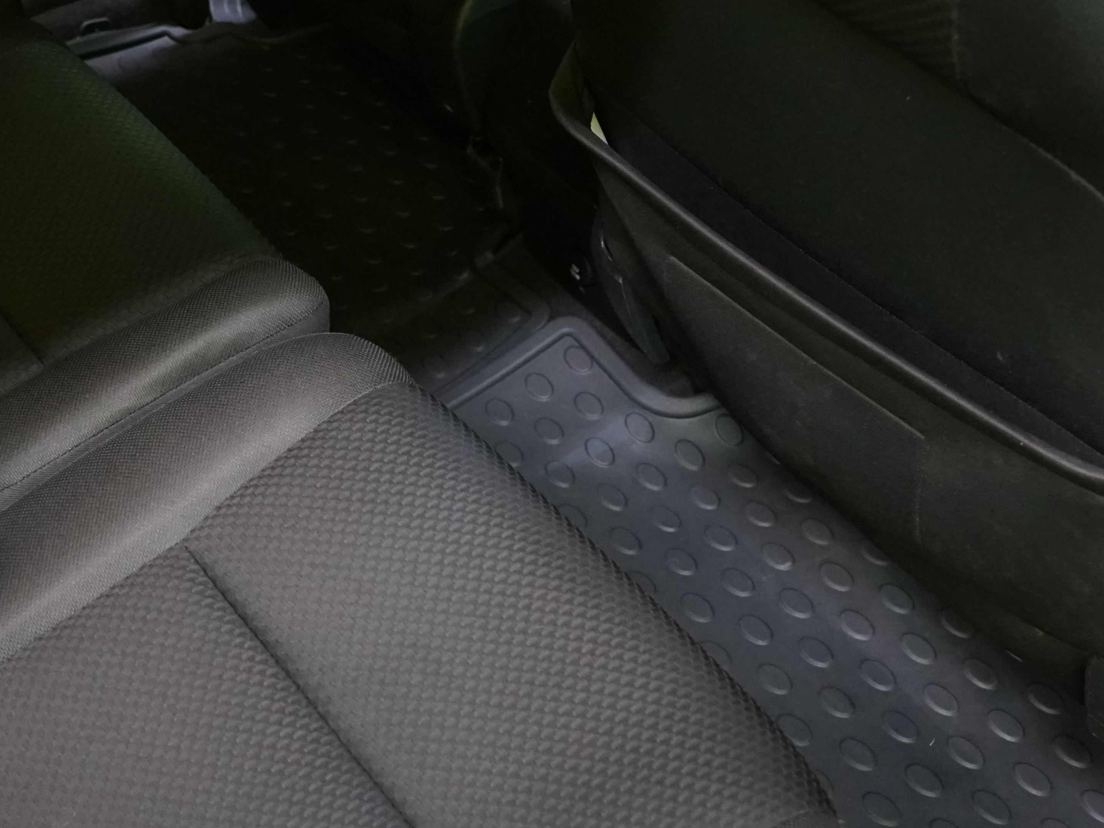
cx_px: 283
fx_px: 1850
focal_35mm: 58
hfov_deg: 32.6
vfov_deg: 25.2
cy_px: 342
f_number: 5
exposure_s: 1/15
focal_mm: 29
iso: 3200
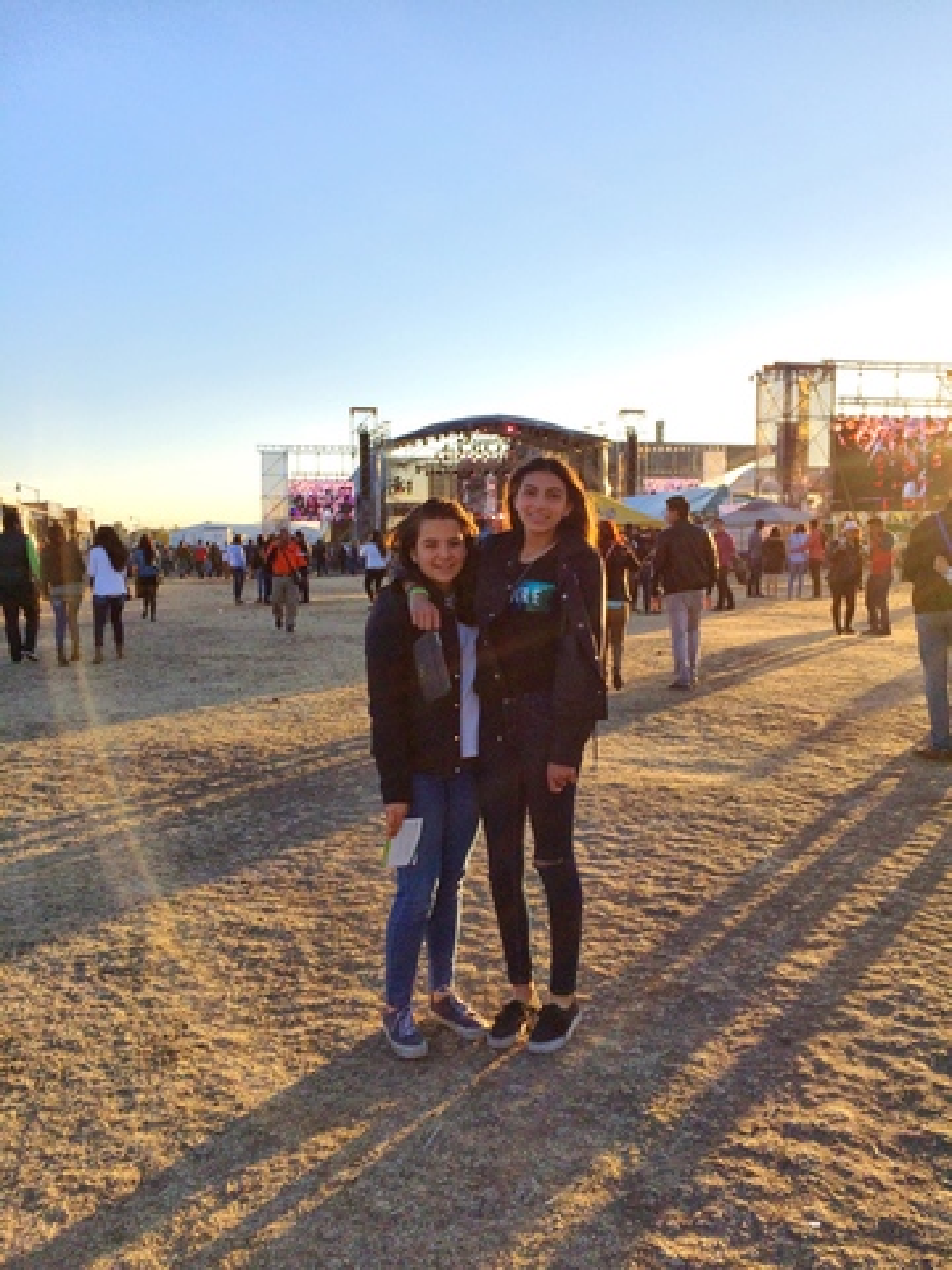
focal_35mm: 29
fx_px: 1063
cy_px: 635
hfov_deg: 48.2
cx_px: 476
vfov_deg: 61.7
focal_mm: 4.15
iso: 32
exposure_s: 1/1466
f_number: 2.2
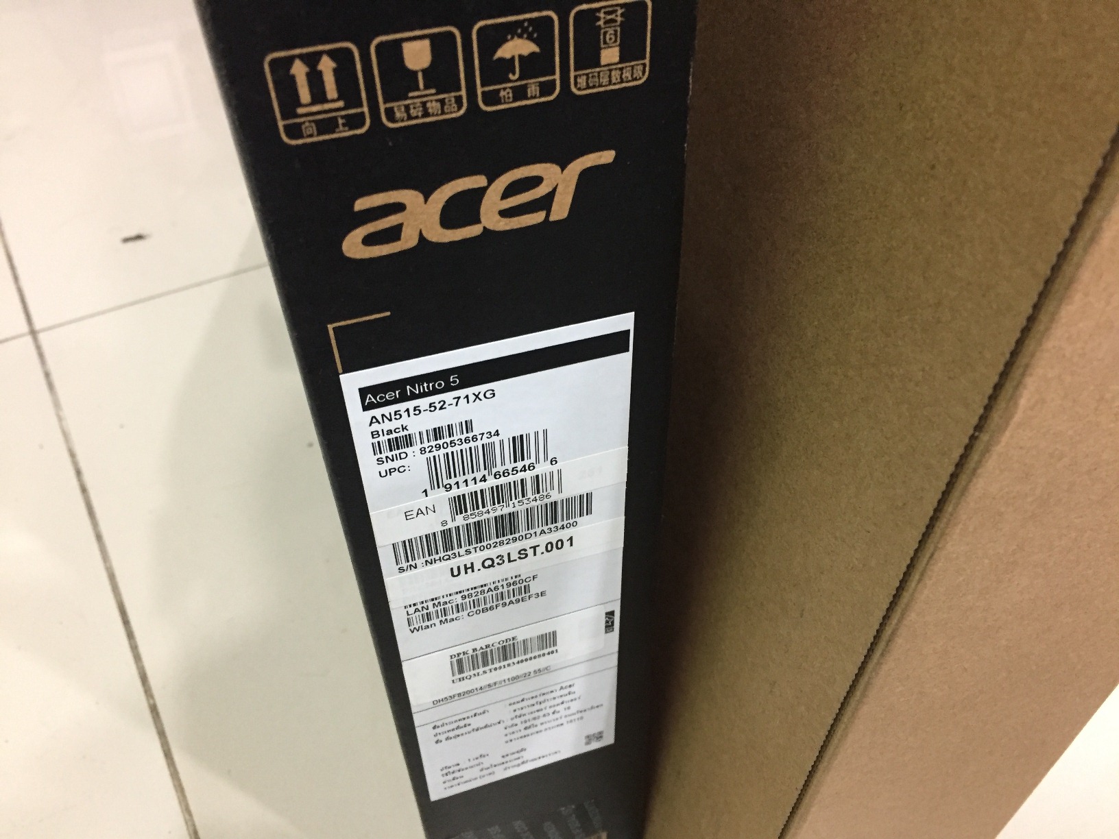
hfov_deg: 61.7
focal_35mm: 29
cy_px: 420
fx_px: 937
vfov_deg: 48.2
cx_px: 560
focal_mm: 4.15
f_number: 2.2
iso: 250
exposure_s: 1/20
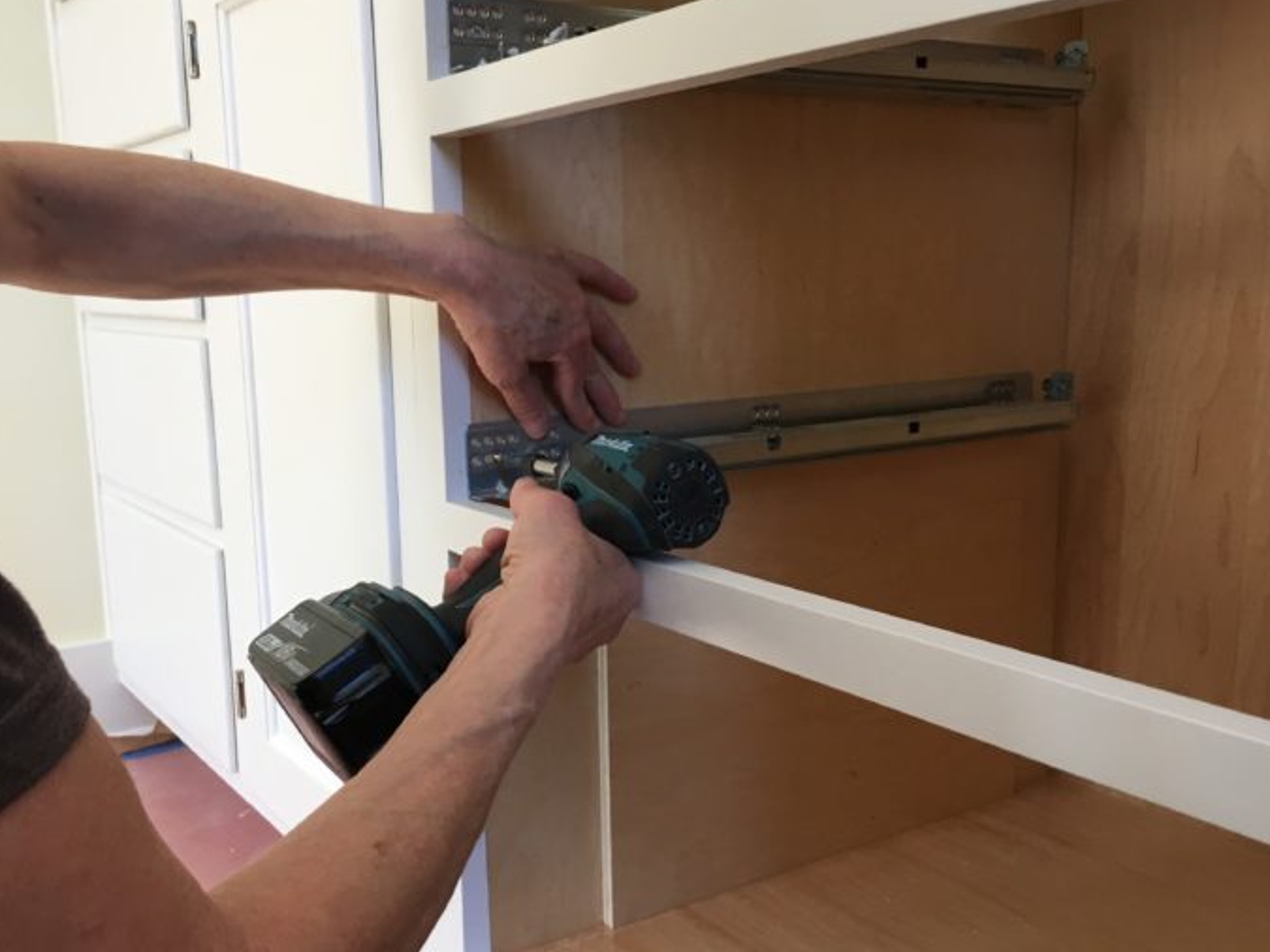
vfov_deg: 42.9
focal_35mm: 33
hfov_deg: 55.3
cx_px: 664
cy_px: 500
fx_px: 1210
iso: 32
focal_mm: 4.15
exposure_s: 1/30
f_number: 2.2
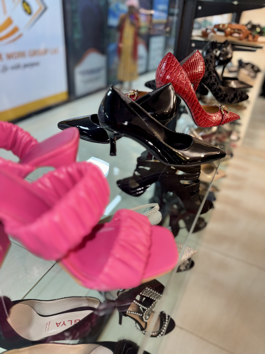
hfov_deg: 56.8
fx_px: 245
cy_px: 177
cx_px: 132
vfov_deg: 71.6
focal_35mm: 24
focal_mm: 6.76
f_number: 1.78
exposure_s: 1/38
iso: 50
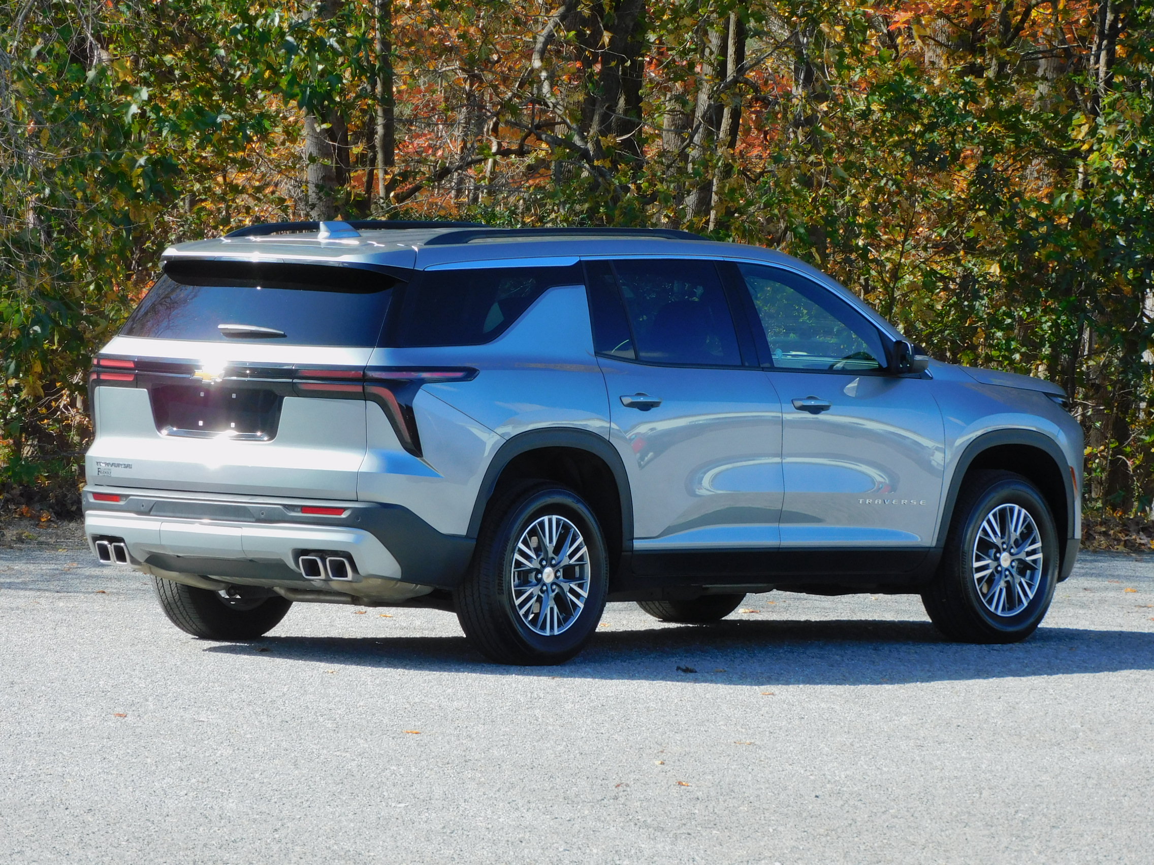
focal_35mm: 250
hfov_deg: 7.9
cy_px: 432
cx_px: 577
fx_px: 8334
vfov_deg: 5.9
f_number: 5.5
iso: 125
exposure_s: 1/250
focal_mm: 44.8
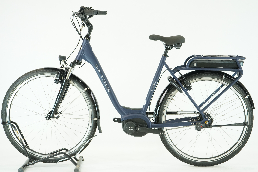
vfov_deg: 20.6
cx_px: 129
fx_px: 473
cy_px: 86
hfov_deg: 30.5
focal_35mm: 66
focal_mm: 66
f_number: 5.6
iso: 2500
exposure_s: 1/200
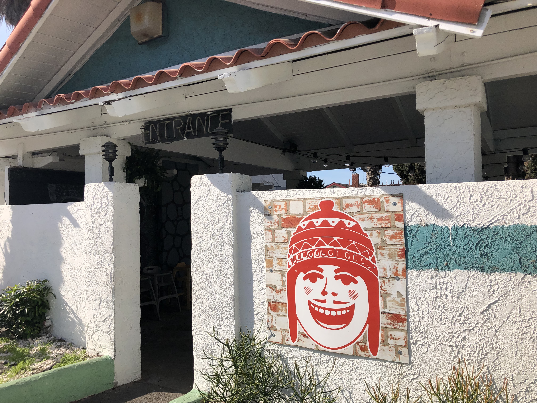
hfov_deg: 63.4
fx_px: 434
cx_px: 268
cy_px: 202
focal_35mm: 28
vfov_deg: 49.7
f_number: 1.8
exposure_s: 1/2667
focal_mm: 3.99
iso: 20
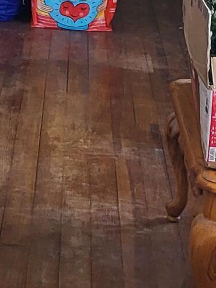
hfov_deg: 9.2
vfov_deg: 11.3
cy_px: -286
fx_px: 1316
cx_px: -83
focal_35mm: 158
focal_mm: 5.4
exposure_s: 1/120
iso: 250
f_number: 1.8
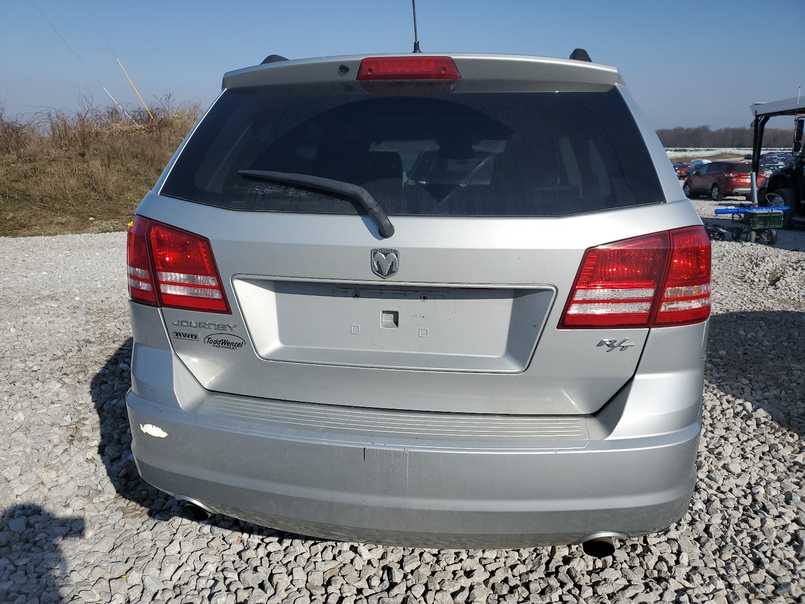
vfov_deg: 53.1
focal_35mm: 26
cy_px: 302
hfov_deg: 67.3
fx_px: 605
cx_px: 402
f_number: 1.5
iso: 50
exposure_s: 1/10000
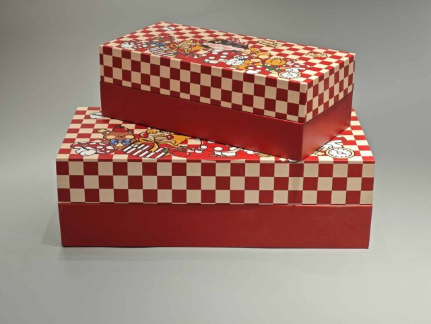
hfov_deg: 26.0
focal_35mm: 75
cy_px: 162
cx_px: 216
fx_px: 934
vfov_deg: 19.6
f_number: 2
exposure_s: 1/100
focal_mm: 10.1
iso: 125
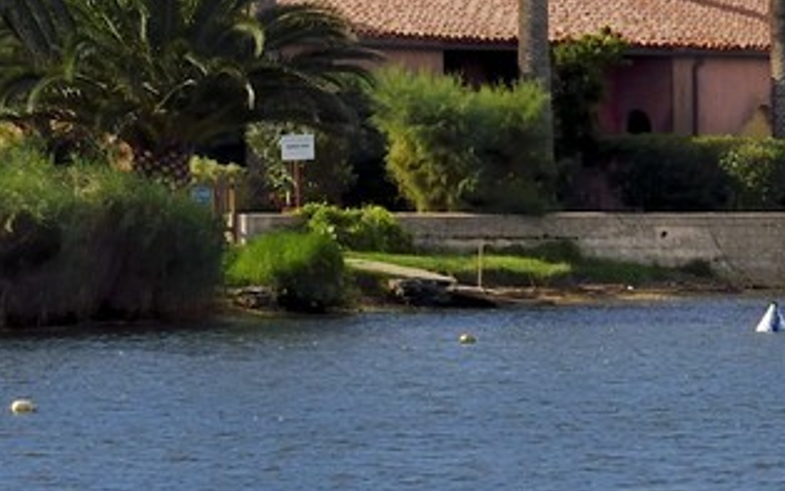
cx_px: 1954
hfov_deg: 6.8
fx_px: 6205
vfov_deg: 4.5
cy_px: 262
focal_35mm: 290
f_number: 13
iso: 200
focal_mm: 56
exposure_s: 1/320
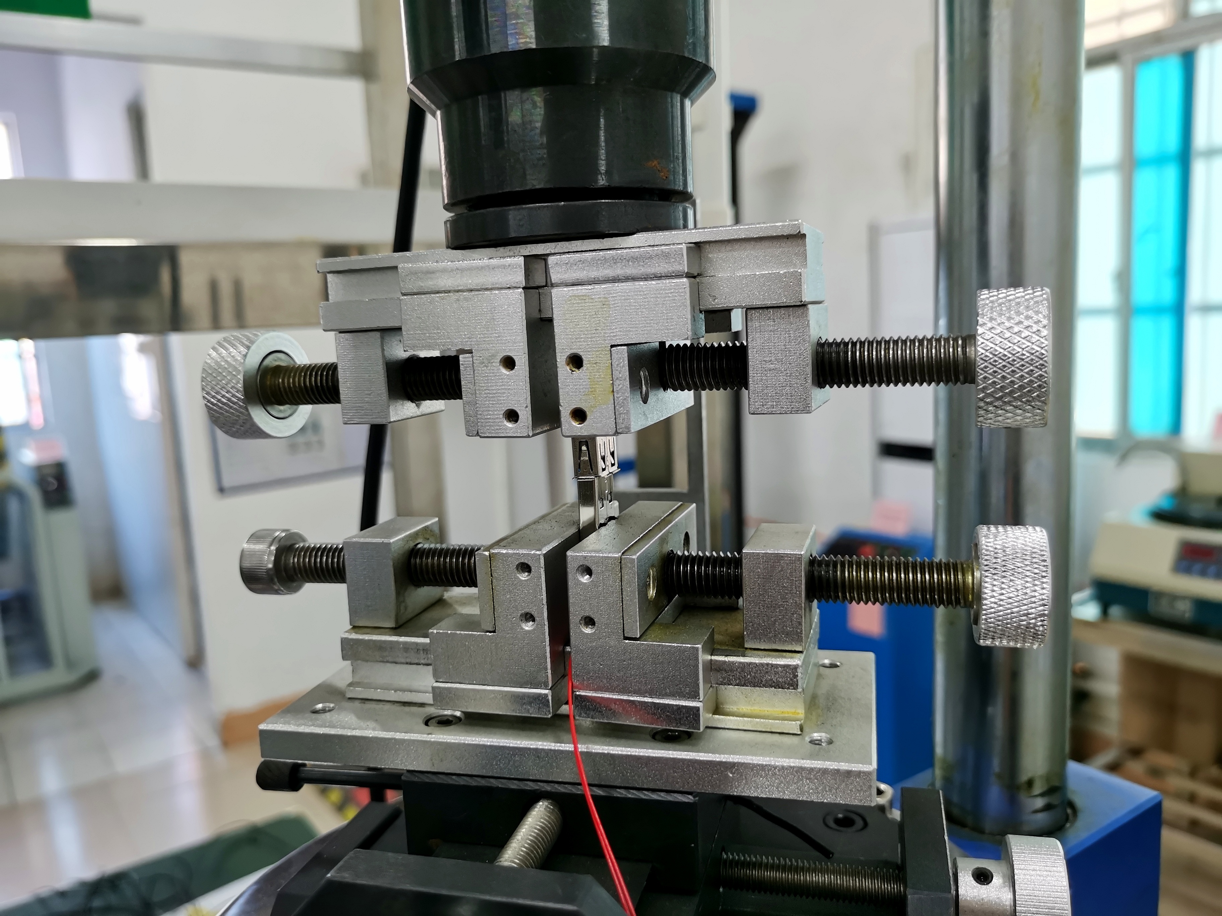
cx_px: 611
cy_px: 458
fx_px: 953
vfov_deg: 51.4
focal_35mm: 27
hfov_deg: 65.3
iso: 250
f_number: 1.8
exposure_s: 1/100
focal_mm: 5.58
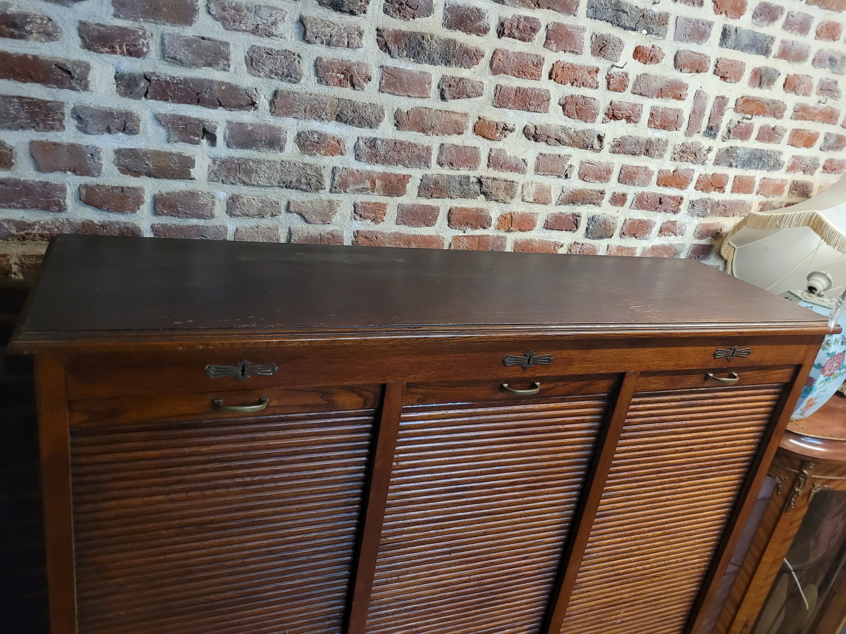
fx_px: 635
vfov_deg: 53.1
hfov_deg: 67.3
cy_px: 317
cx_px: 423
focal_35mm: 26
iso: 640
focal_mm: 5.4
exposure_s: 1/50
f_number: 1.8
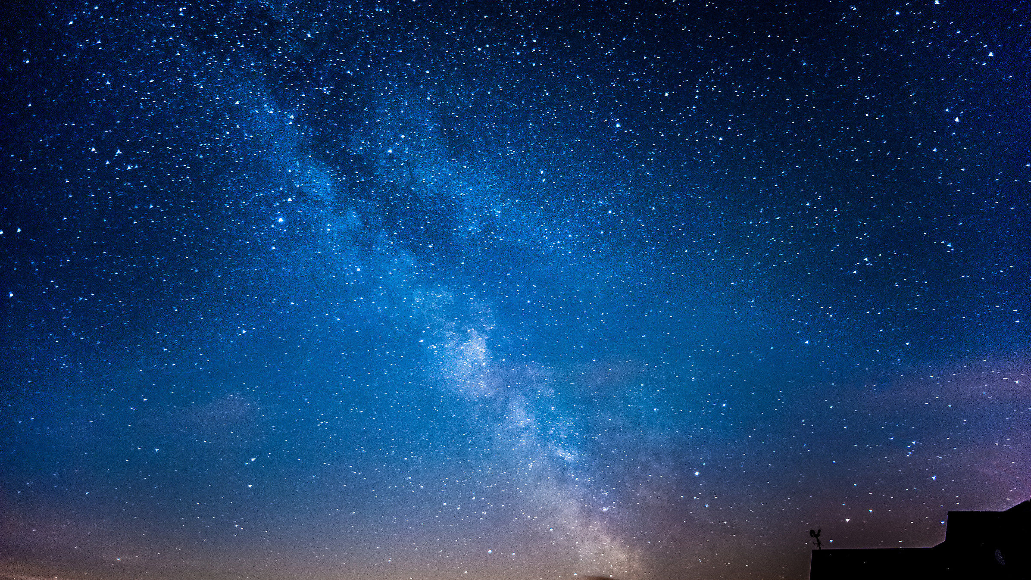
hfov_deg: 83.8
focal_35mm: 21
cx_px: 515
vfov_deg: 53.5
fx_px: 574
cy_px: 315
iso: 5000
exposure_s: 30
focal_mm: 20
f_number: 3.5
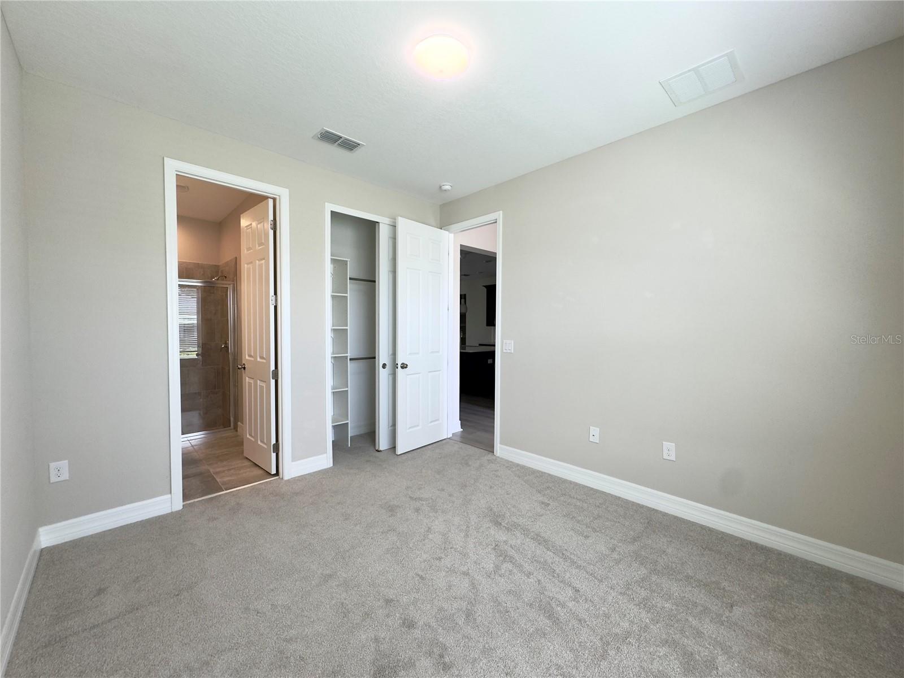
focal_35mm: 14
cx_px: 452
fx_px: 366
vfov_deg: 85.7
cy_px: 339
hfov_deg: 102.1
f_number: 2.2
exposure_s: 1/120
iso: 64
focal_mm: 2.22
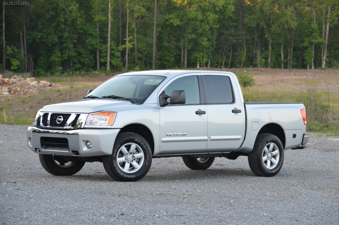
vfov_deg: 12.1
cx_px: 170
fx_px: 1057
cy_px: 112
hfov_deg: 18.2
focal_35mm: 112
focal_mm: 75
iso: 1600
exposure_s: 1/500
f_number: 5
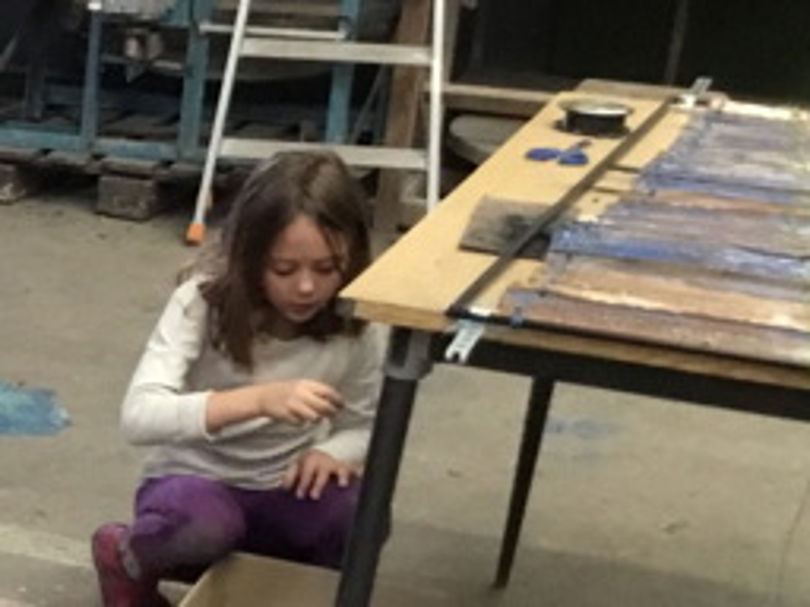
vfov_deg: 15.2
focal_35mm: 97
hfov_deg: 18.2
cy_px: 468
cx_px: -380
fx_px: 2270
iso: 200
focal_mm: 3.3
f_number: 2.4
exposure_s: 1/17
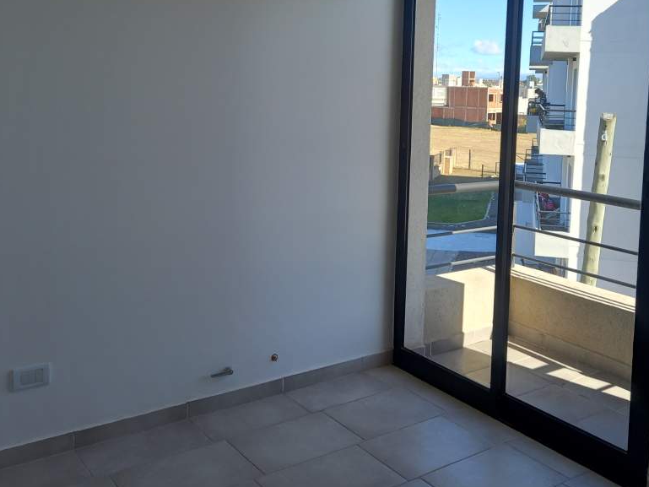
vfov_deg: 36.4
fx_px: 731
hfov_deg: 47.6
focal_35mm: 39
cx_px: 381
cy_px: 154
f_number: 2
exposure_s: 1/149
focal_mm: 4.6
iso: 25
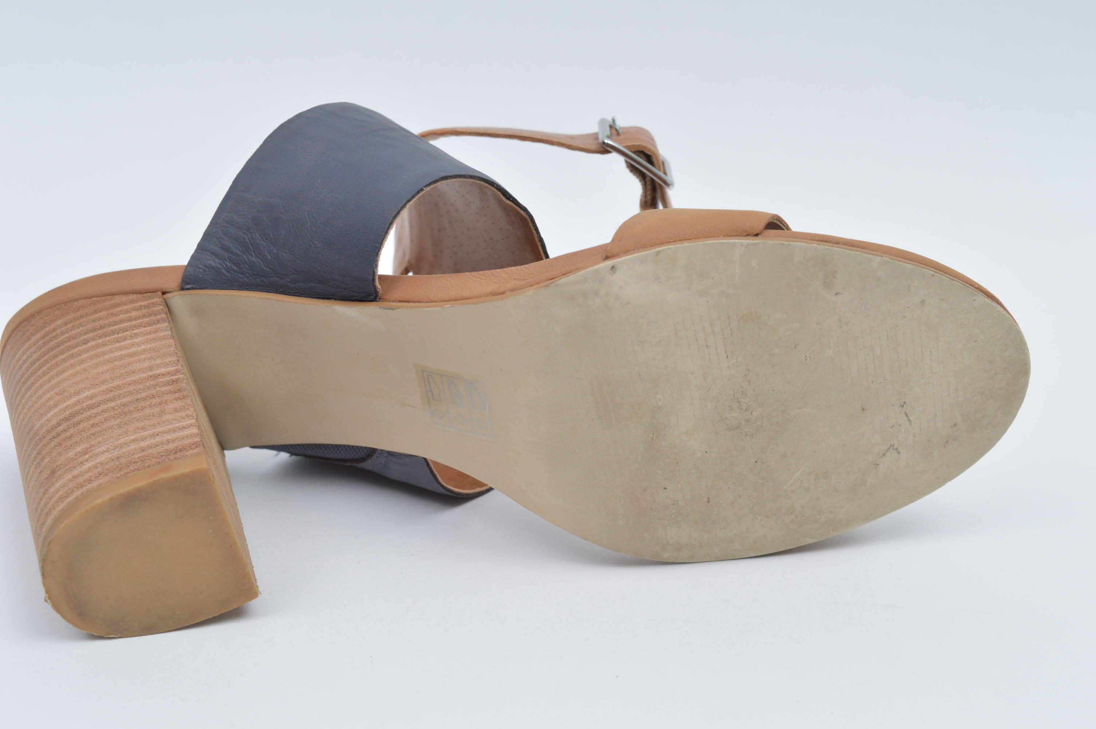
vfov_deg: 25.7
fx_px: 1597
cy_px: 364
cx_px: 548
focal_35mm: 52
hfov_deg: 37.9
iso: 400
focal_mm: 35
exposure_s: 1/80
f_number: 8
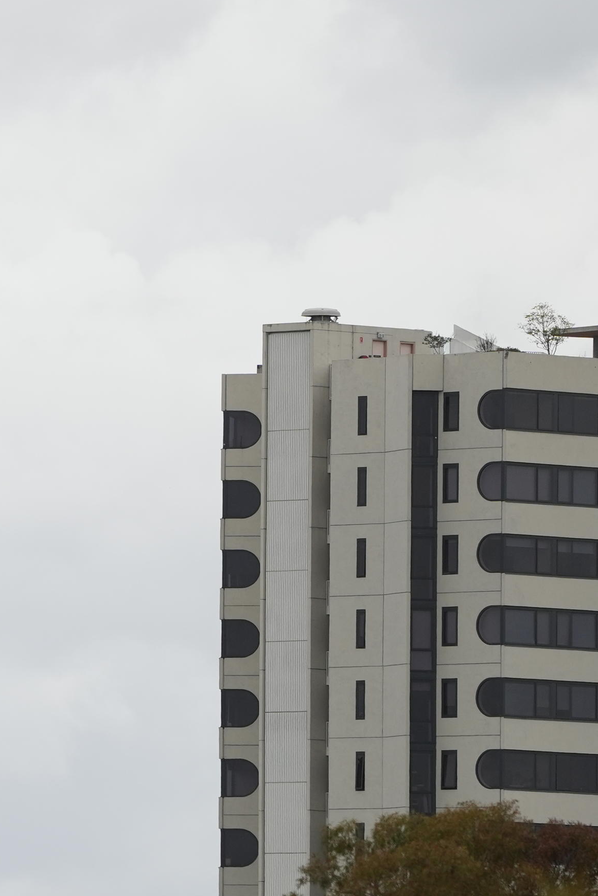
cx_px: -507
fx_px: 13653
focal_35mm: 548
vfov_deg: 3.8
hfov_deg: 2.5
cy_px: 606
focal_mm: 191
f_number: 2.8
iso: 200
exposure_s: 1/5000
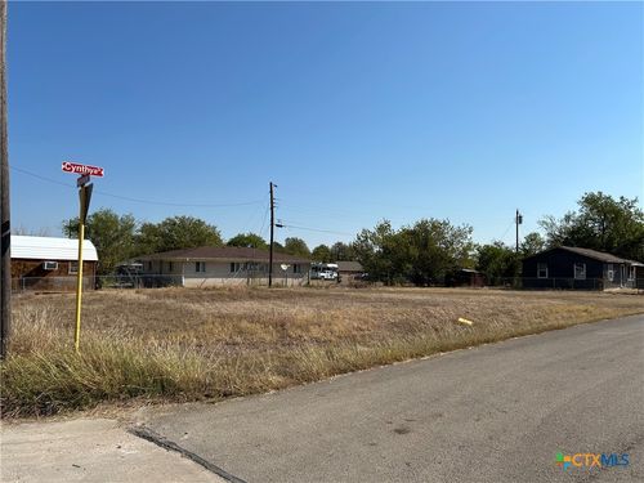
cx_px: 322
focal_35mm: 26
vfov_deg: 53.1
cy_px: 242
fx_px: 484
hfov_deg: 67.3
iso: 50
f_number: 1.5
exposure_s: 1/6579
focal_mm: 5.7
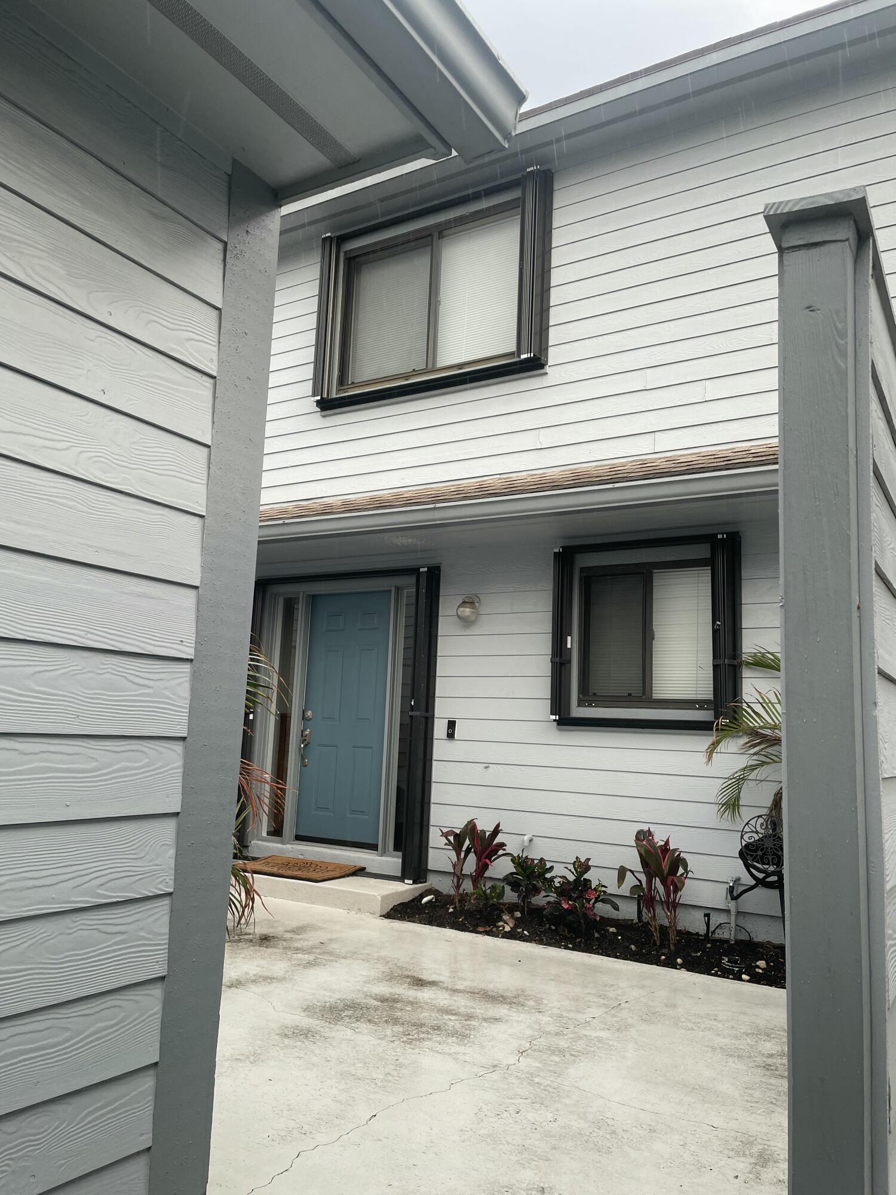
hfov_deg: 53.1
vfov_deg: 67.3
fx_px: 897
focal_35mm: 26
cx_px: 448
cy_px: 598
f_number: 1.6
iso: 50
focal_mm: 4.2
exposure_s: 1/121
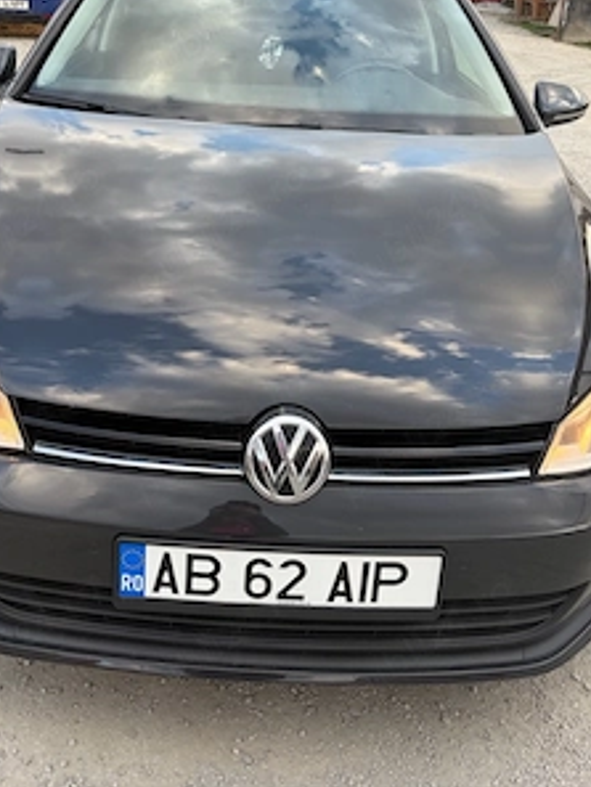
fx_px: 796
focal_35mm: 35
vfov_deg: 51.6
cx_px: 273
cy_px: 262
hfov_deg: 40.7
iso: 64
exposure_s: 1/186
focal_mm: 5.96
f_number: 1.6
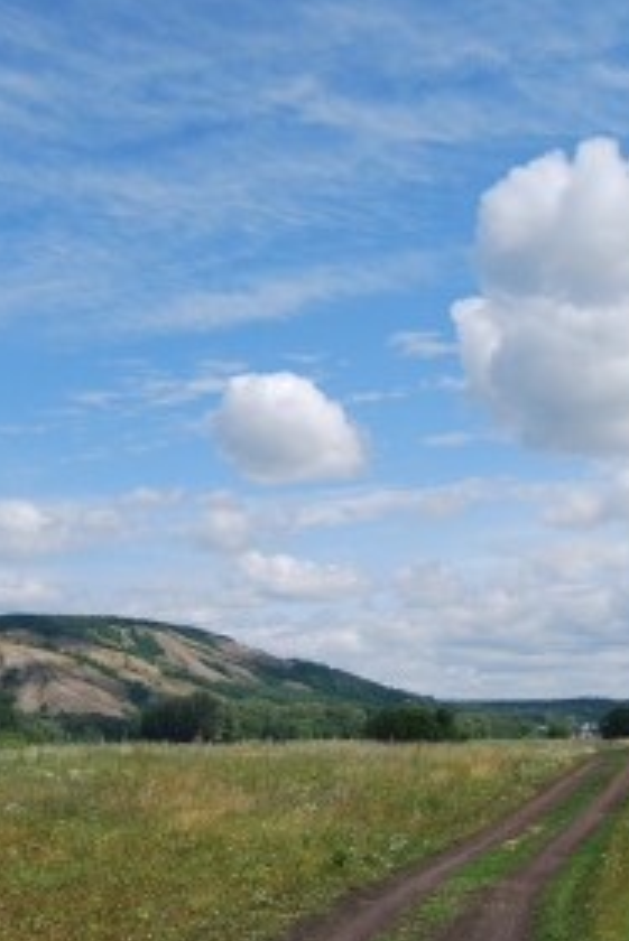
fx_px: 1387
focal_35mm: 53
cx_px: 521
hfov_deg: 25.0
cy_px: 499
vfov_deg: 37.5
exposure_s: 1/320
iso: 100
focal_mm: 22
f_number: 9
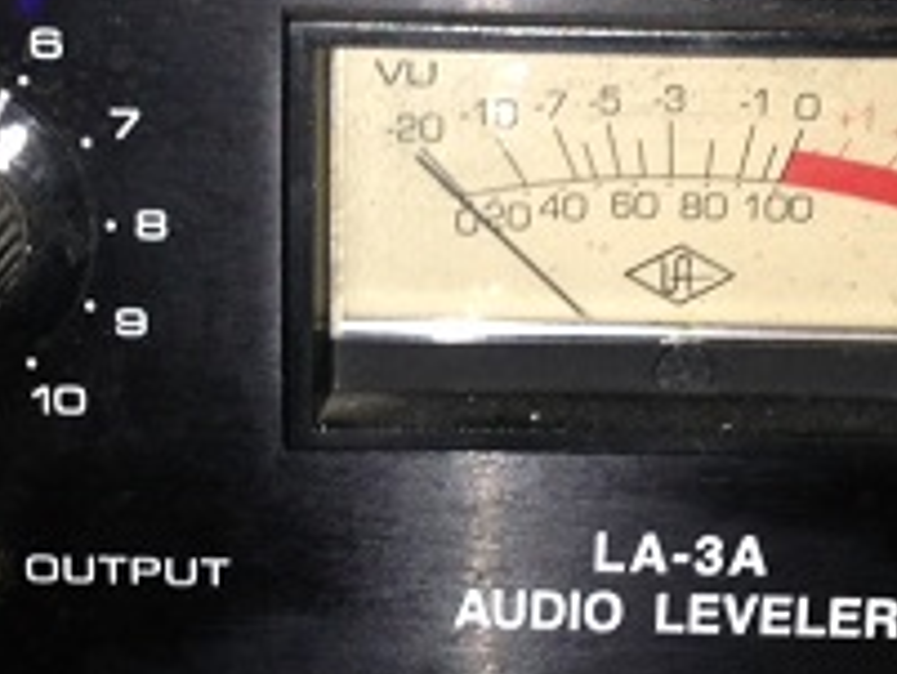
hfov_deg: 18.7
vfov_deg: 14.1
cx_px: 415
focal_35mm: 105
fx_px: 2722
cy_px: 420
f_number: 2.4
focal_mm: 4.12
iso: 50
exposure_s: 1/32
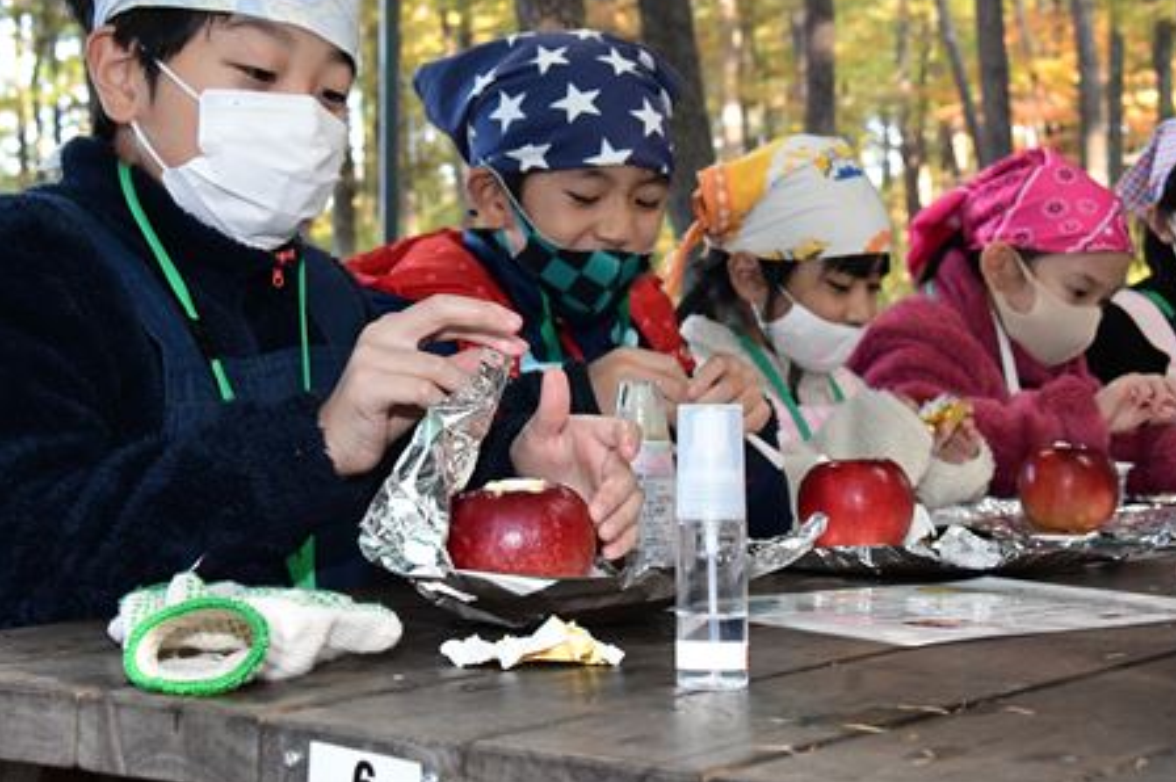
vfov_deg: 20.3
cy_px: 353
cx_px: 567
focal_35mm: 67
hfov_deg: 30.1
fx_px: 2187
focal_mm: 40
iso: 4500
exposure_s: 1/125
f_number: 8
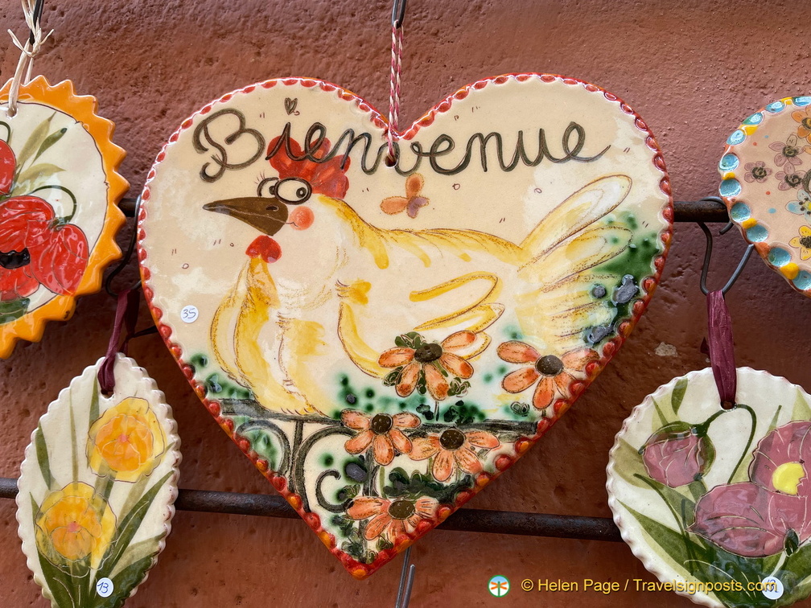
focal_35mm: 26
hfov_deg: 67.3
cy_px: 304
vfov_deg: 53.1
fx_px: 609
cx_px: 406
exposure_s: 1/278
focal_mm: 5.1
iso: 32
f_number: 1.6
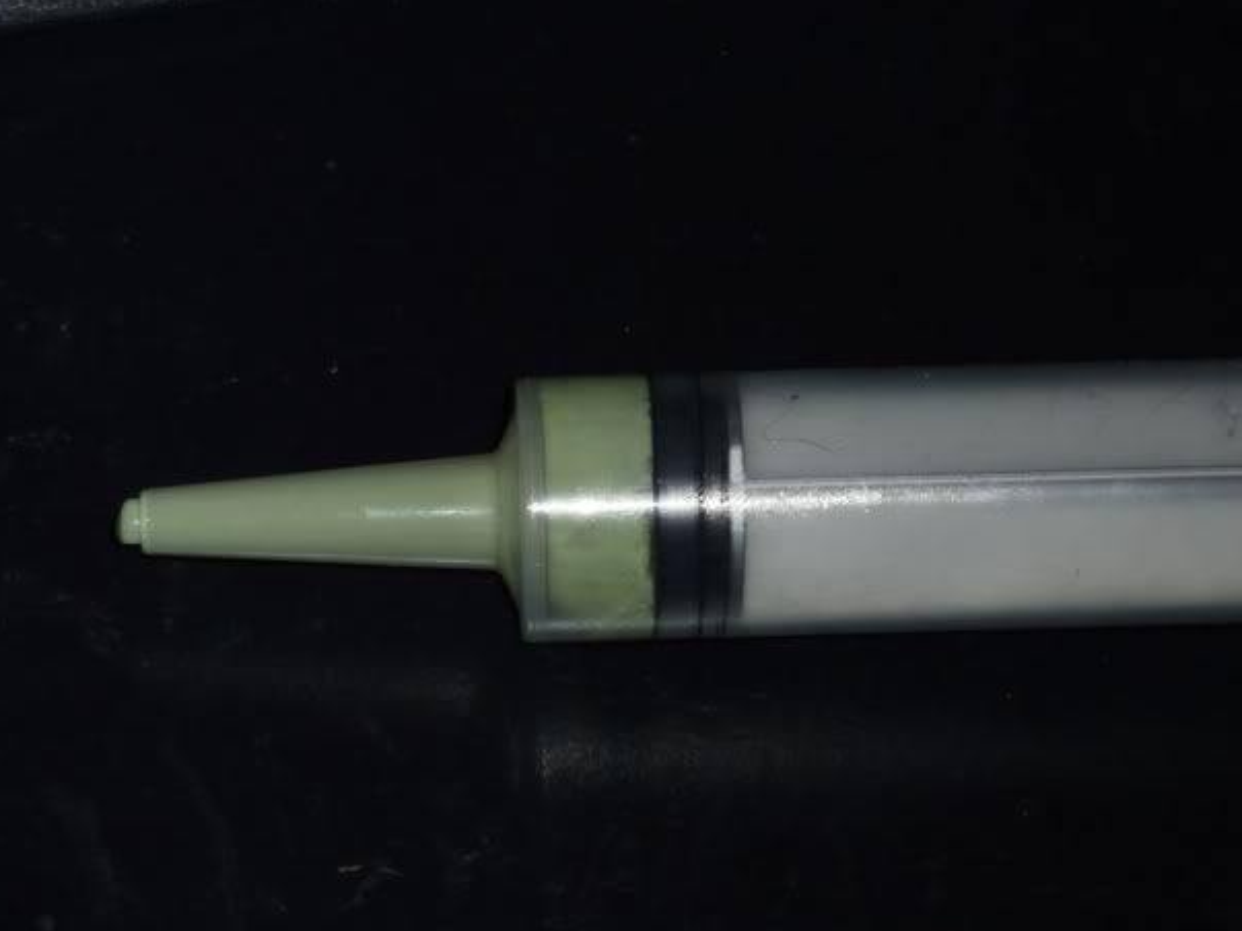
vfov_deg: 8.8
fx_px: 6027
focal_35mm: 168
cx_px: 915
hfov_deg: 11.7
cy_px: 466
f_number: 4.4
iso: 100
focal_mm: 18.2
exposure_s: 1/40
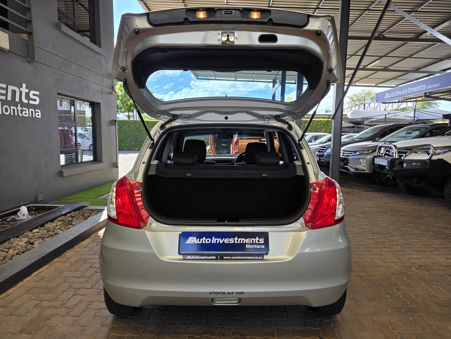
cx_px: 226
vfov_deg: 58.9
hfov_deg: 73.9
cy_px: 170
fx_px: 300
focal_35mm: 23
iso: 25
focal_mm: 6.25
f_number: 1.7
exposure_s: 1/359
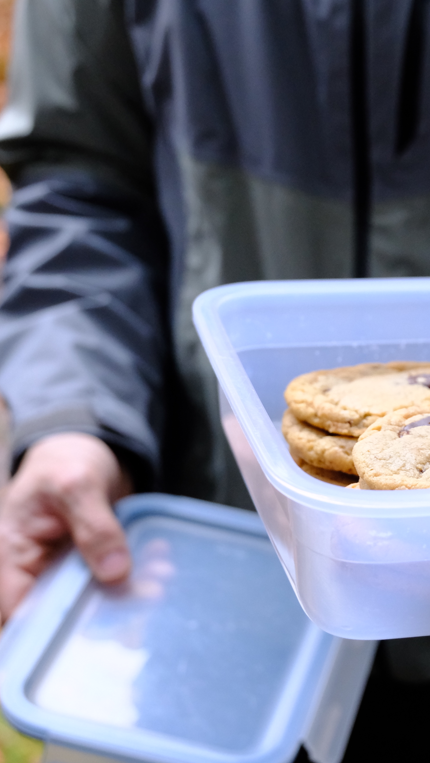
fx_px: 1540
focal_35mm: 76
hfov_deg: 15.6
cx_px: 440
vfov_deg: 27.9
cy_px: 381
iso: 2500
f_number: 3.8
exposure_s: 1/100
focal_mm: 32.3
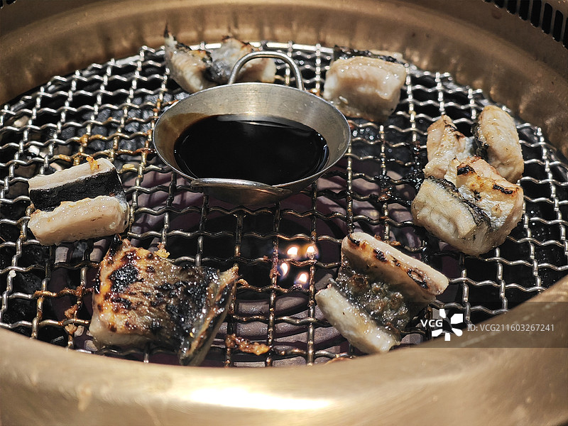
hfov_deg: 26.0
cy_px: 213
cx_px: 284
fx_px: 1231
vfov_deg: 19.6
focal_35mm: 75
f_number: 1.8
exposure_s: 1/350
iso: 400
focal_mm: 12.28
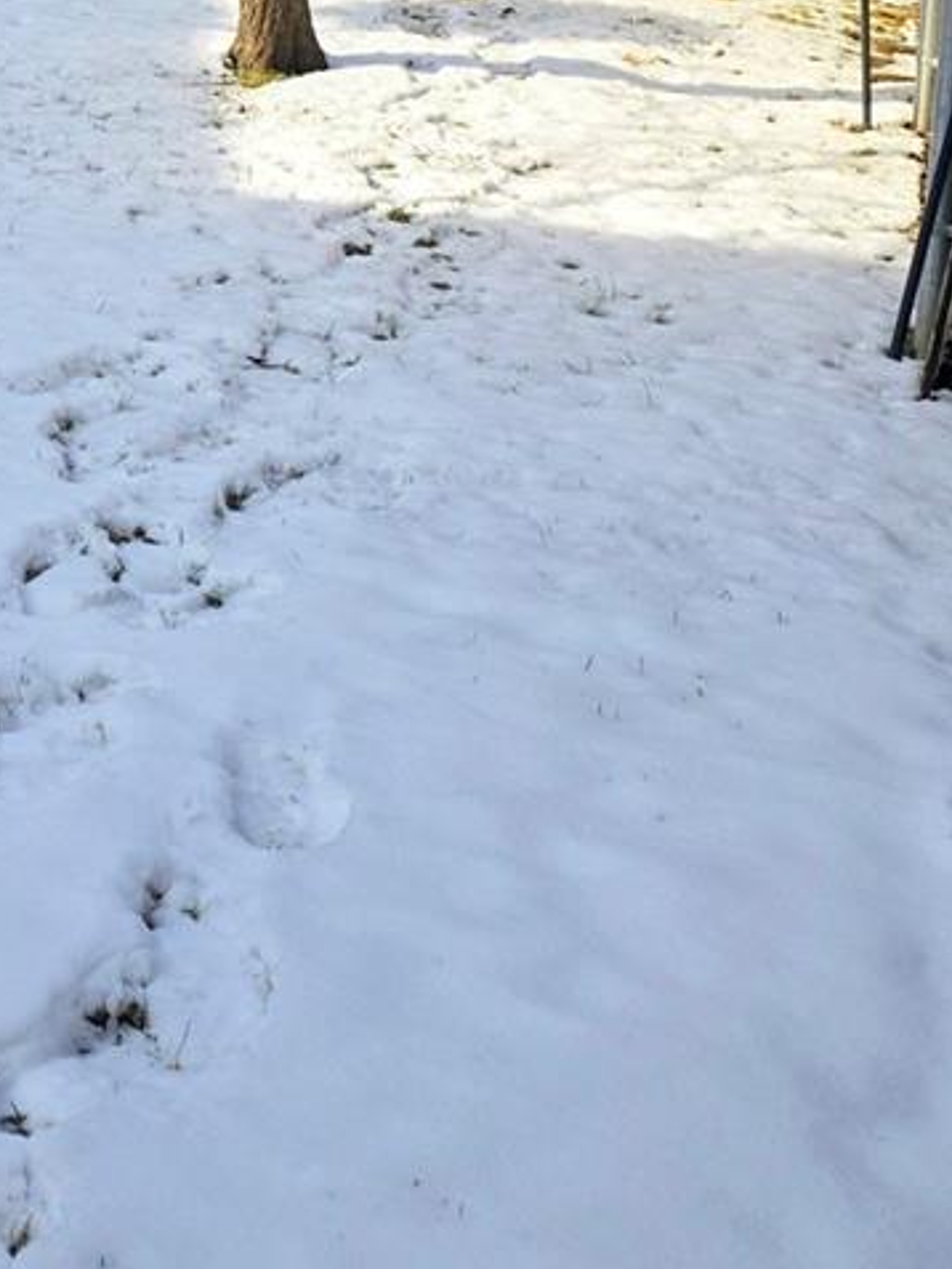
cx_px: -229
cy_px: 122
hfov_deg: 18.7
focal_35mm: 74
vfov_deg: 25.5
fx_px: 2712
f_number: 1.7
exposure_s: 1/365
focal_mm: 6.3
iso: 12
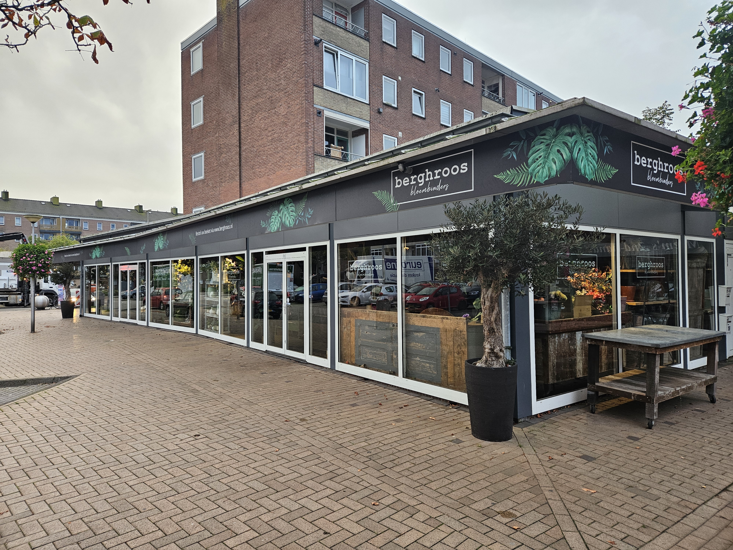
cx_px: 366
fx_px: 487
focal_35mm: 23
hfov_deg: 73.9
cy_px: 275
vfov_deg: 58.9
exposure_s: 1/100
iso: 125
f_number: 1.8
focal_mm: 5.4
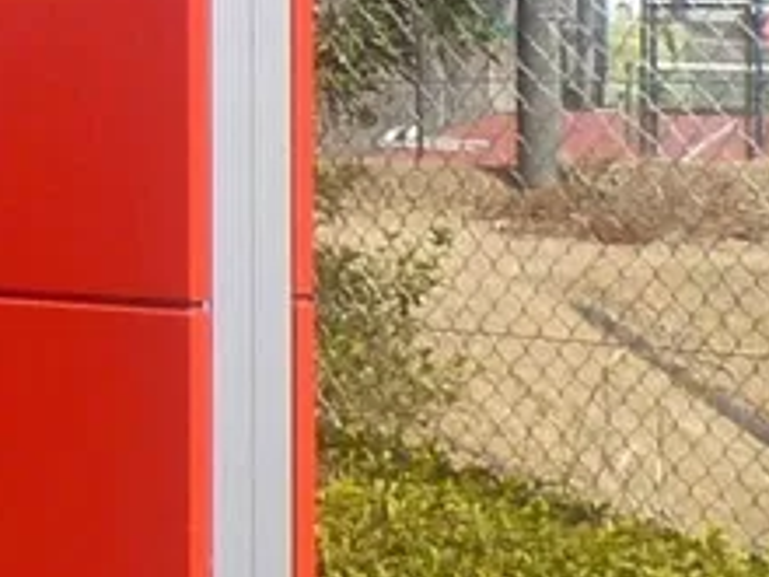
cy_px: -248
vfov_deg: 7.2
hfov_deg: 9.0
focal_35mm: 204
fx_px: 4532
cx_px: -905
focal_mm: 4.9
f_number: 3.3
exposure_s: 1/640
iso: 100
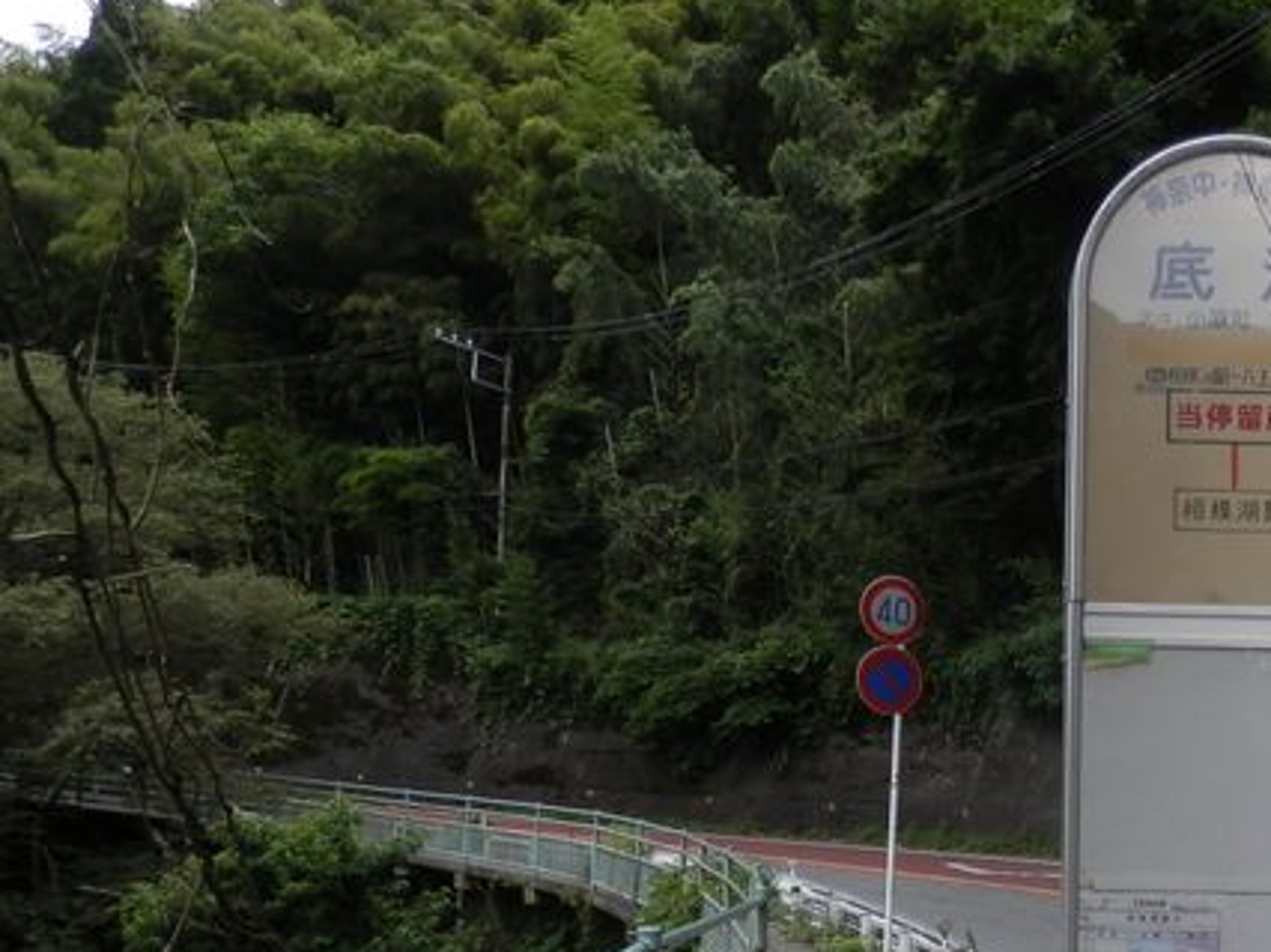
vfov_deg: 29.4
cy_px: 877
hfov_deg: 38.6
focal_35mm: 47
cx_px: 1050
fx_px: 1725
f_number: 3
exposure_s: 1/160
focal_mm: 4.5
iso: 80
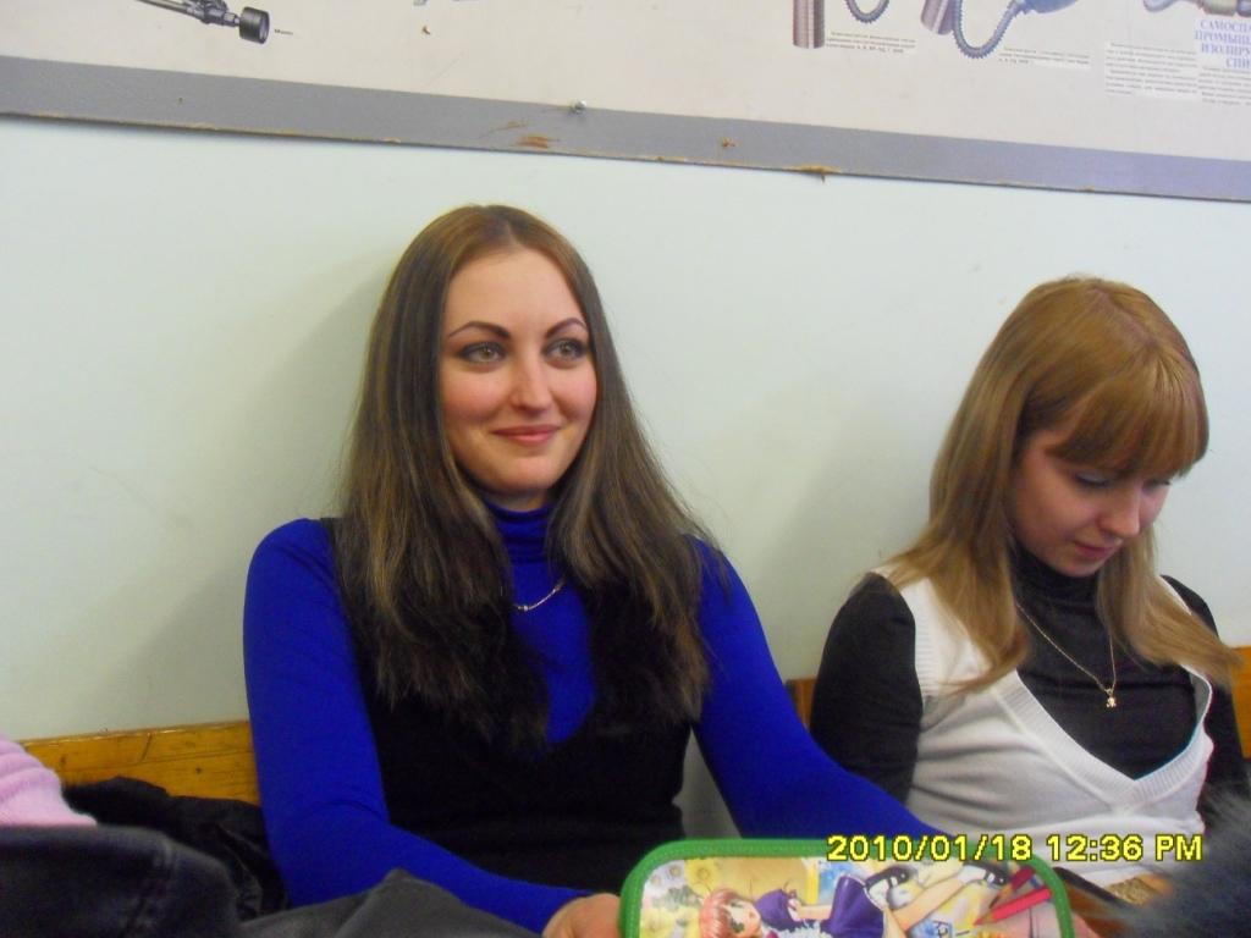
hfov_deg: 52.6
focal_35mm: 35
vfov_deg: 40.7
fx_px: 1265
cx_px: 626
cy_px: 469
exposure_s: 1/30
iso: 400
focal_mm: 6.3
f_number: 3.5
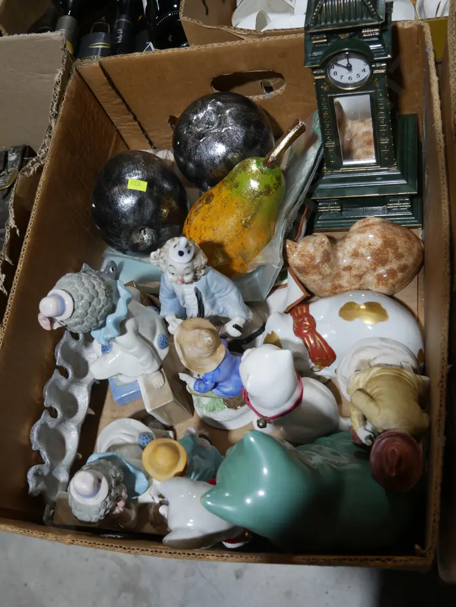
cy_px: 304
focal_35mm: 36
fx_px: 632
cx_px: 228
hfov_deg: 39.7
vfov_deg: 51.3
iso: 200
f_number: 4
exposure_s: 1/80
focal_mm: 18
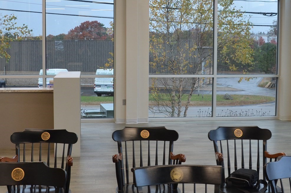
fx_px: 452
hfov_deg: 35.7
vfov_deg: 24.0
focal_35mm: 56
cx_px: 146
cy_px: 75
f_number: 4
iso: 400
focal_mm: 18
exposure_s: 1/60
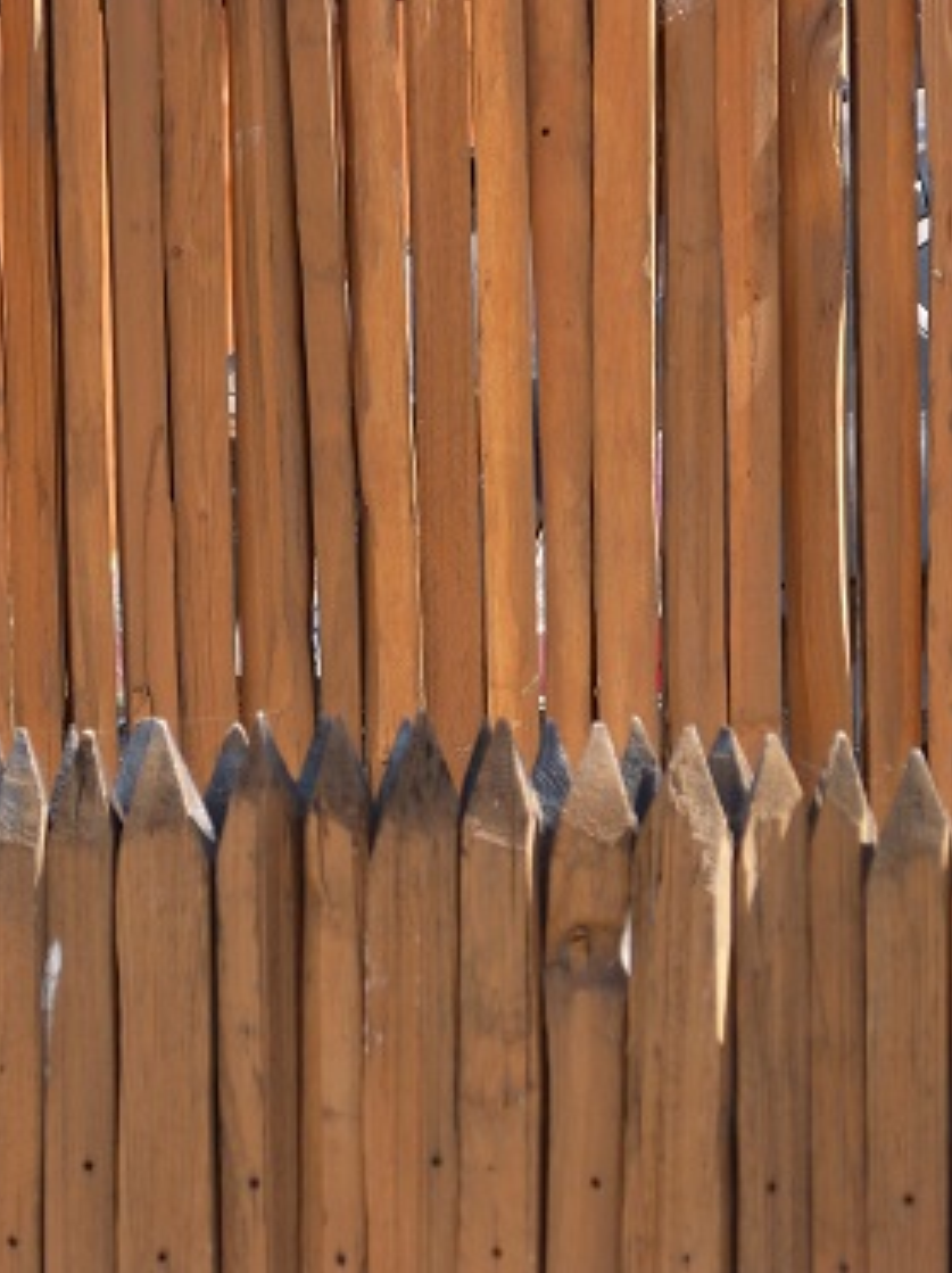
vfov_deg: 4.9
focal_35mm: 408
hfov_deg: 3.6
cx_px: 369
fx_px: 14987
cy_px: 636
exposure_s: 1/250
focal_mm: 54.7
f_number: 4
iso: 100
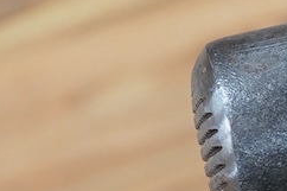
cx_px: 624
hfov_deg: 9.1
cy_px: 119
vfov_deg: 6.6
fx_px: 1665
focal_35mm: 209
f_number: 11
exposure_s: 1/100
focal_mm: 30
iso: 2500
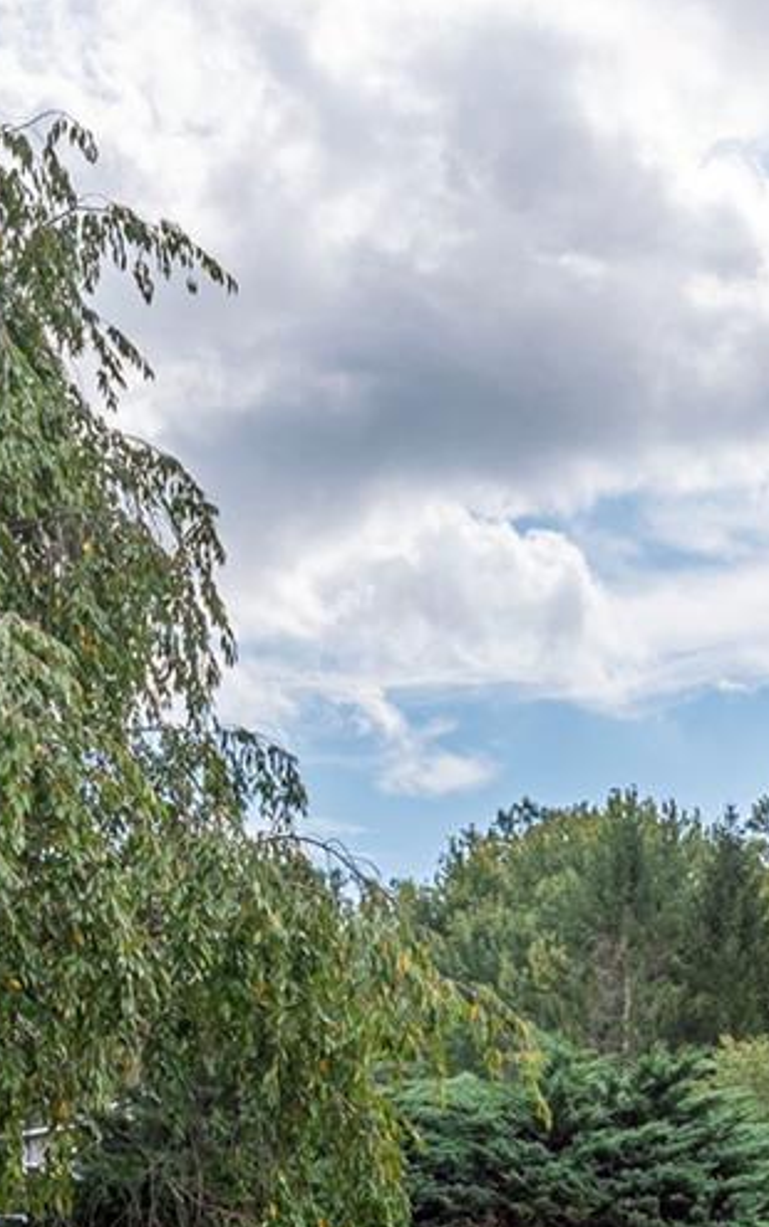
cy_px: 1207
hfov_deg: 22.0
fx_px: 1976
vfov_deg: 32.0
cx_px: 439
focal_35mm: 59
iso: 320
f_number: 7.1
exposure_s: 1/1600
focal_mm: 14
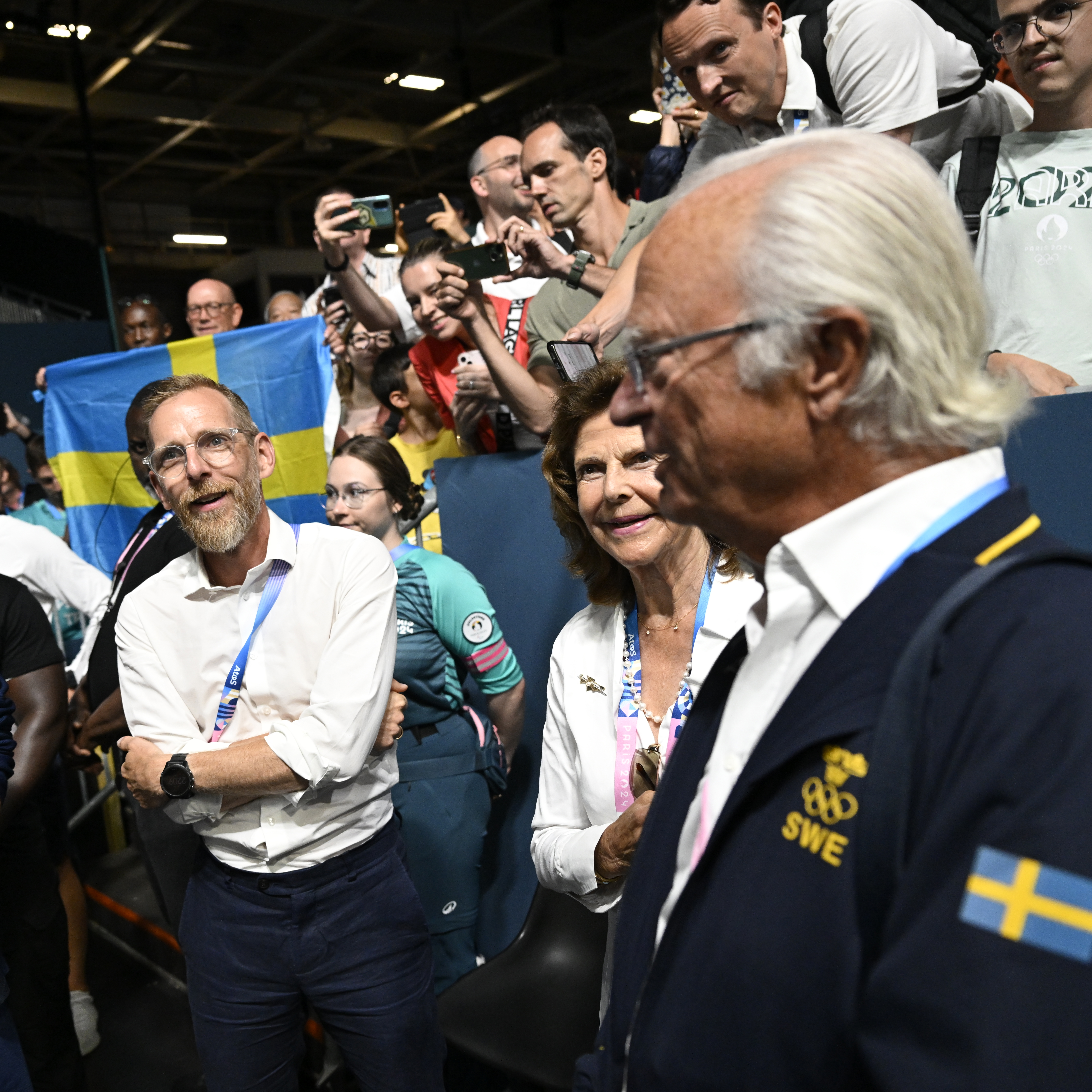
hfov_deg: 52.2
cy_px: 543
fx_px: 1106
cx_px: 442
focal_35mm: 31
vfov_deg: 52.5
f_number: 3.2
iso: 3200
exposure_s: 1/1250
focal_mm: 24
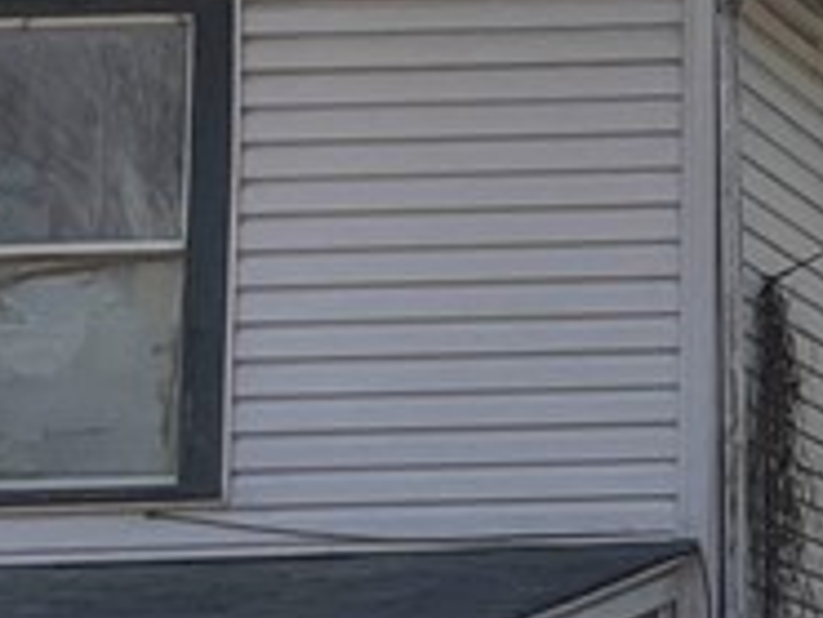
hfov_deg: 11.2
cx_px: 2042
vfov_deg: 10.2
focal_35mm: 144
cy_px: 618
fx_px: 3426
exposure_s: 1/8400
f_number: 1.6
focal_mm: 4.2
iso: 50
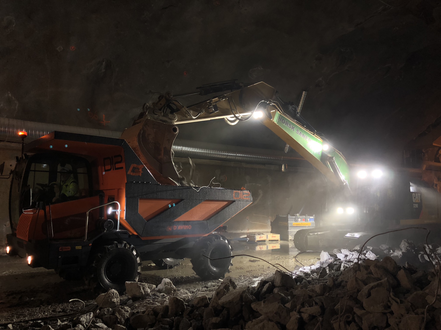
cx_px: 220
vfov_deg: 49.7
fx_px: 357
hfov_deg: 63.4
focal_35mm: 28
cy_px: 165
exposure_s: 1/33
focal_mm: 3.99
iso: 400
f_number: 1.8
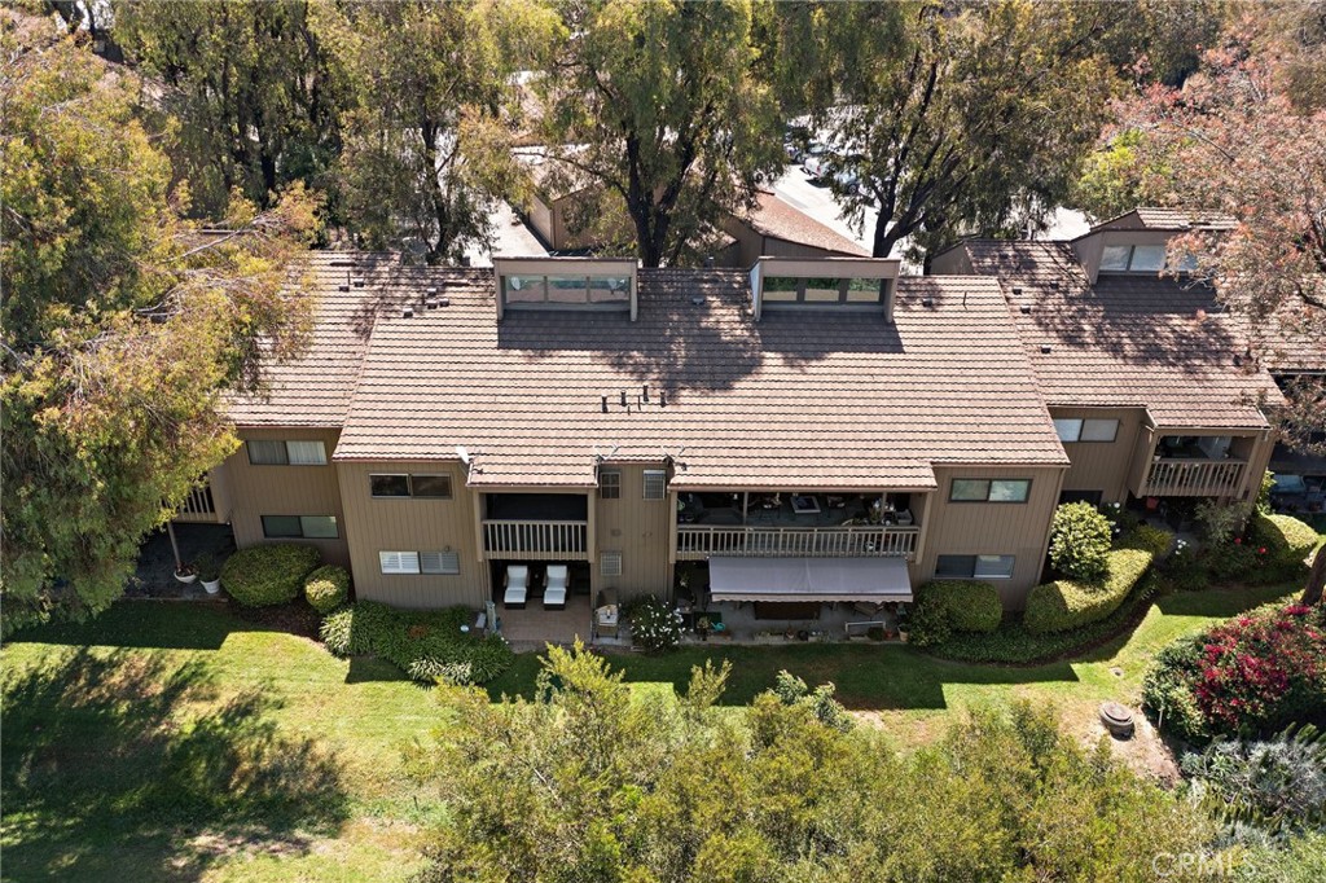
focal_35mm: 28
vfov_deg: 46.4
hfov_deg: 65.5
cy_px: 442
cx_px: 663
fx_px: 1031
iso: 100
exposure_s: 1/800
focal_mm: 10.26
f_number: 2.8
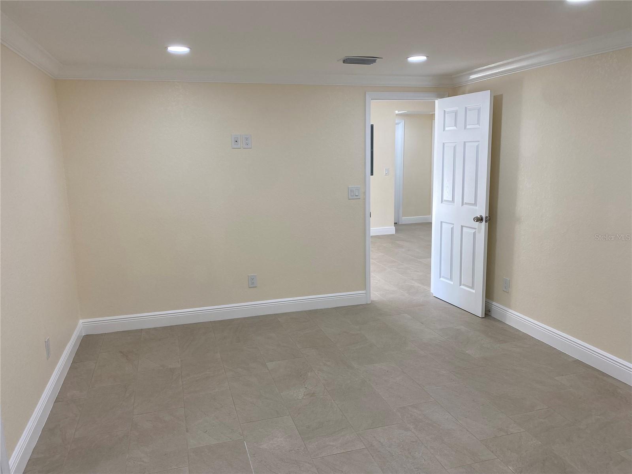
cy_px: 237
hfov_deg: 67.3
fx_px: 475
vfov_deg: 53.1
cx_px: 316
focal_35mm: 26
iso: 50
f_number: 1.8
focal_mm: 4.25
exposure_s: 1/121
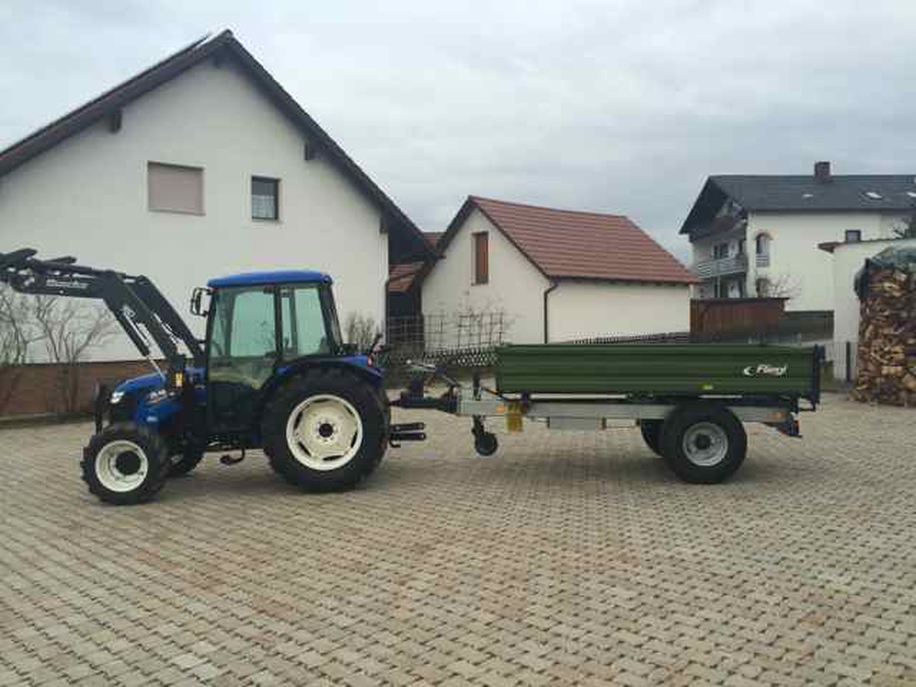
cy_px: 344
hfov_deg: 61.7
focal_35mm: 29
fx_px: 767
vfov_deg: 48.2
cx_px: 458
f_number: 2.2
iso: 32
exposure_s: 1/641
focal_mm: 4.15
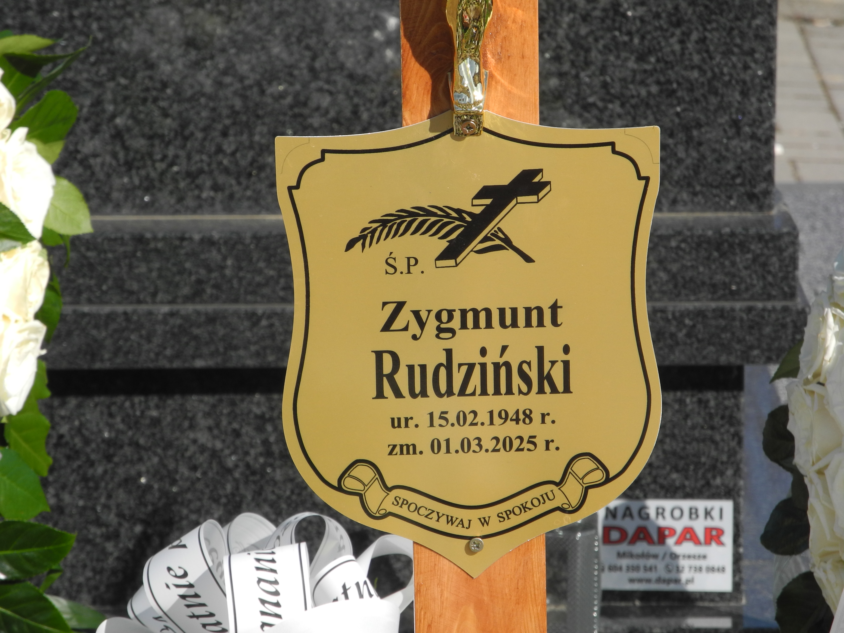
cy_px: 316
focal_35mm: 200
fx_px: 4876
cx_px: 422
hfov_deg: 9.9
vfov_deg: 7.4
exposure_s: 1/500
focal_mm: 42.6
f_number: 5.6
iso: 100
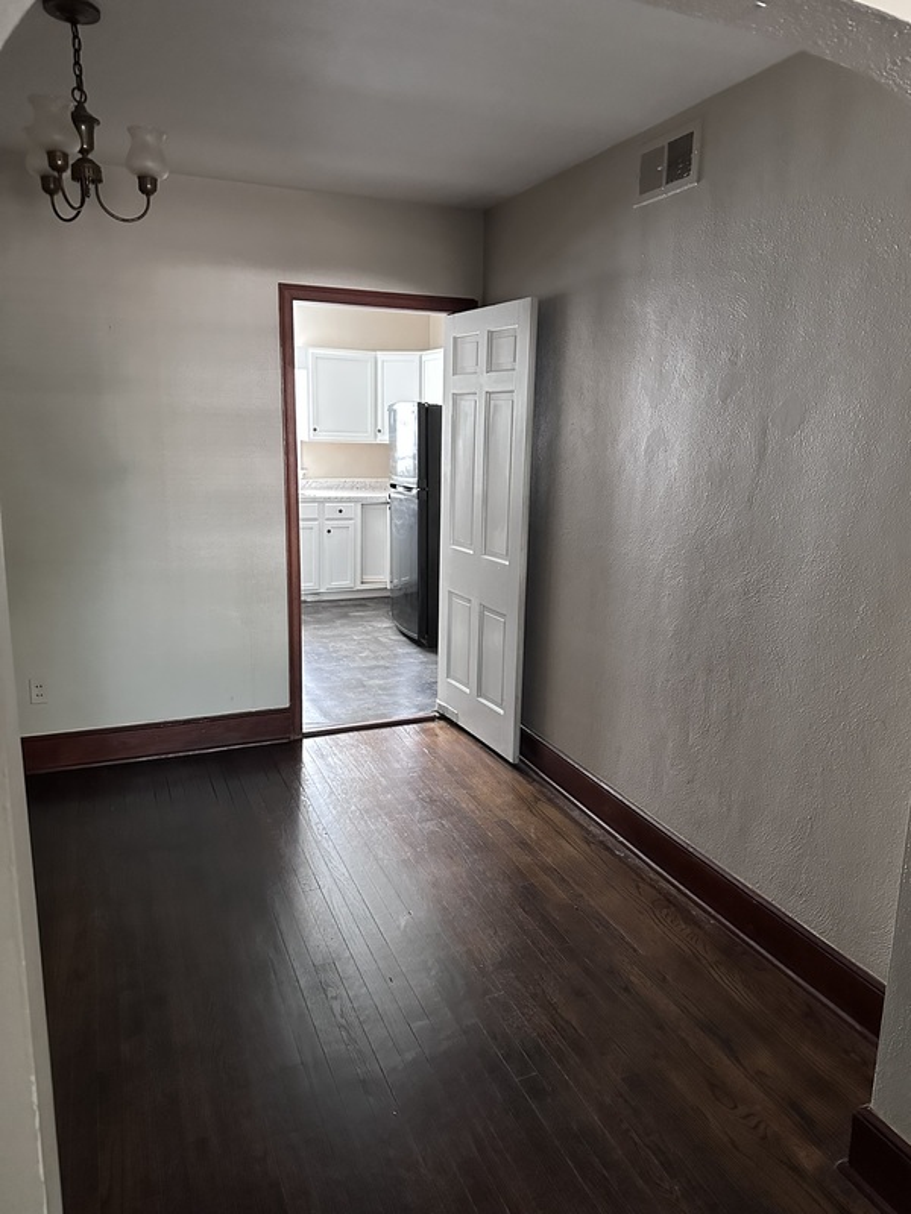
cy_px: 607
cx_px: 456
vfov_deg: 71.6
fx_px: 842
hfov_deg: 56.8
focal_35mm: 24
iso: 800
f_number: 1.78
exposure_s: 1/60
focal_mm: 6.86
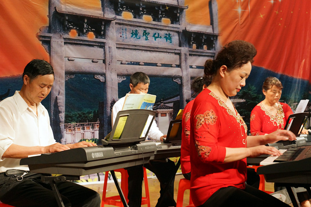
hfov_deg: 29.9
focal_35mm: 68
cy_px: 104
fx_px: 583
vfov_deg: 20.1
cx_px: 156
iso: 1250
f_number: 4
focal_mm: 45
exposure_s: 1/80
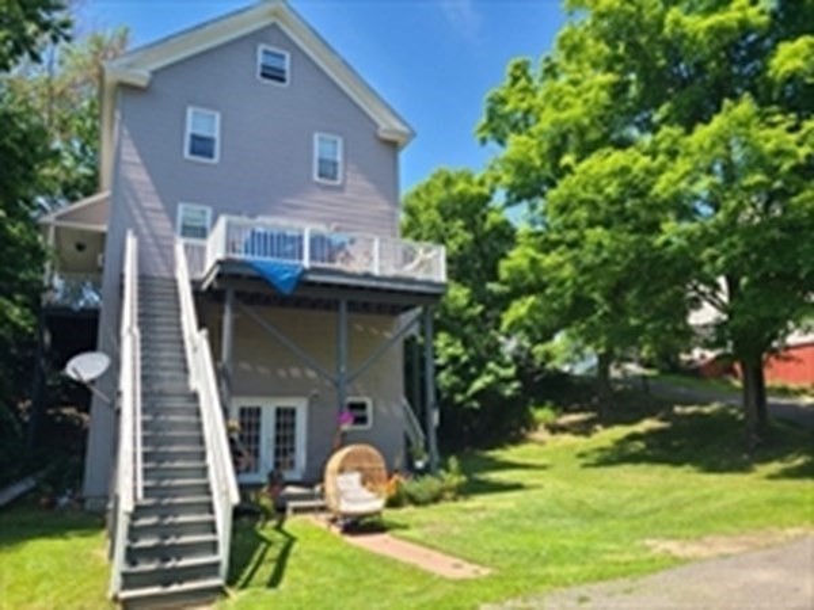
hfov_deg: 67.3
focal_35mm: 26
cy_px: 305
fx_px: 611
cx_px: 407
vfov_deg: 53.1
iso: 40
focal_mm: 5.4
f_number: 1.8
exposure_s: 1/682
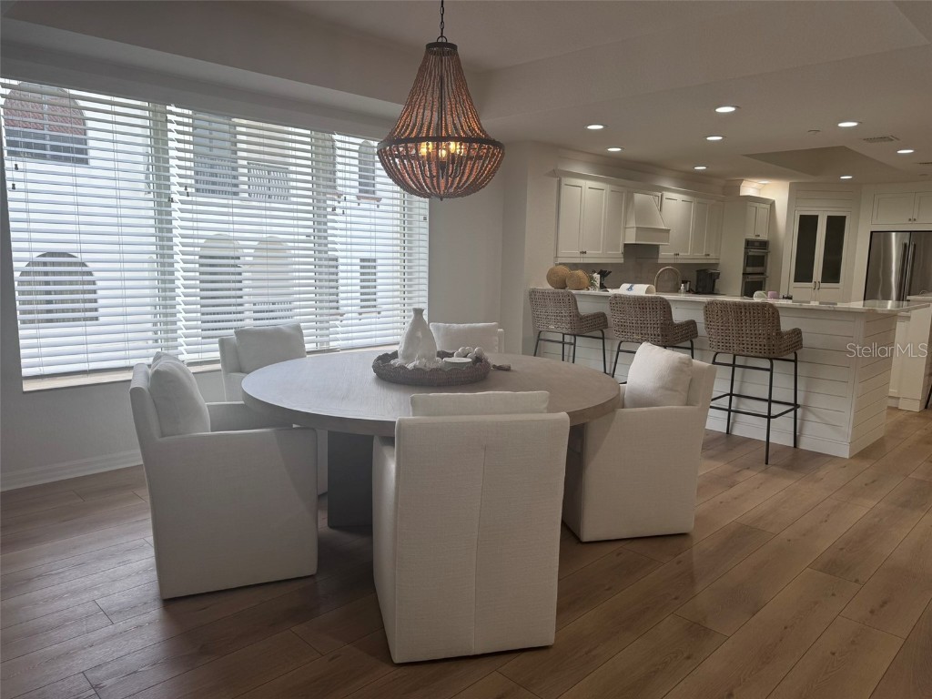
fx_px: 646
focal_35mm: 24
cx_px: 466
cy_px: 350
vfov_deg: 56.8
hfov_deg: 71.6
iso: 64
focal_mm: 6.76
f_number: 1.78
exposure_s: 1/218
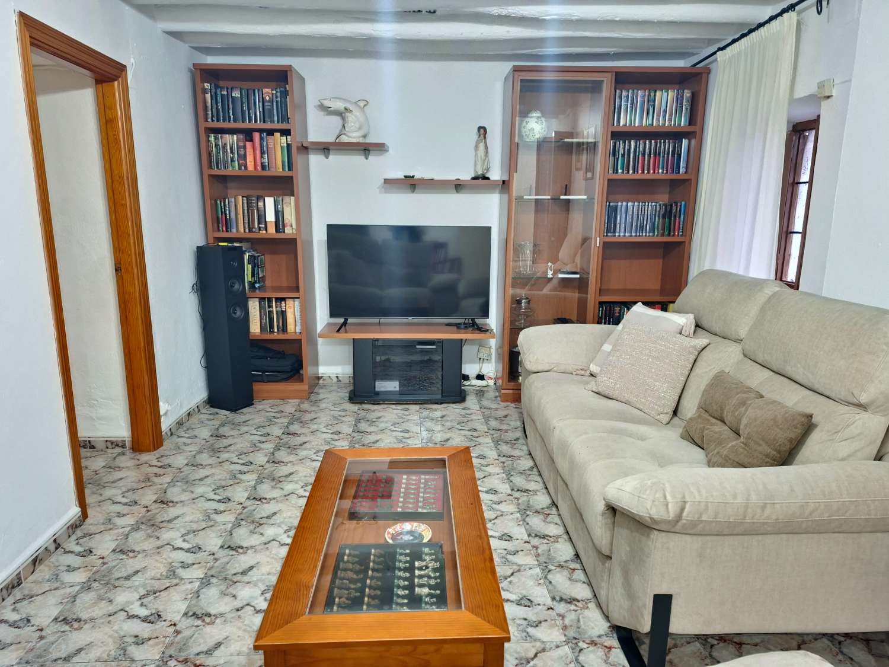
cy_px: 334
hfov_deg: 73.9
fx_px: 591
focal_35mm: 23
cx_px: 444
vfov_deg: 58.9
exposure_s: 1/25
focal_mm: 5.54
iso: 1000
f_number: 1.8
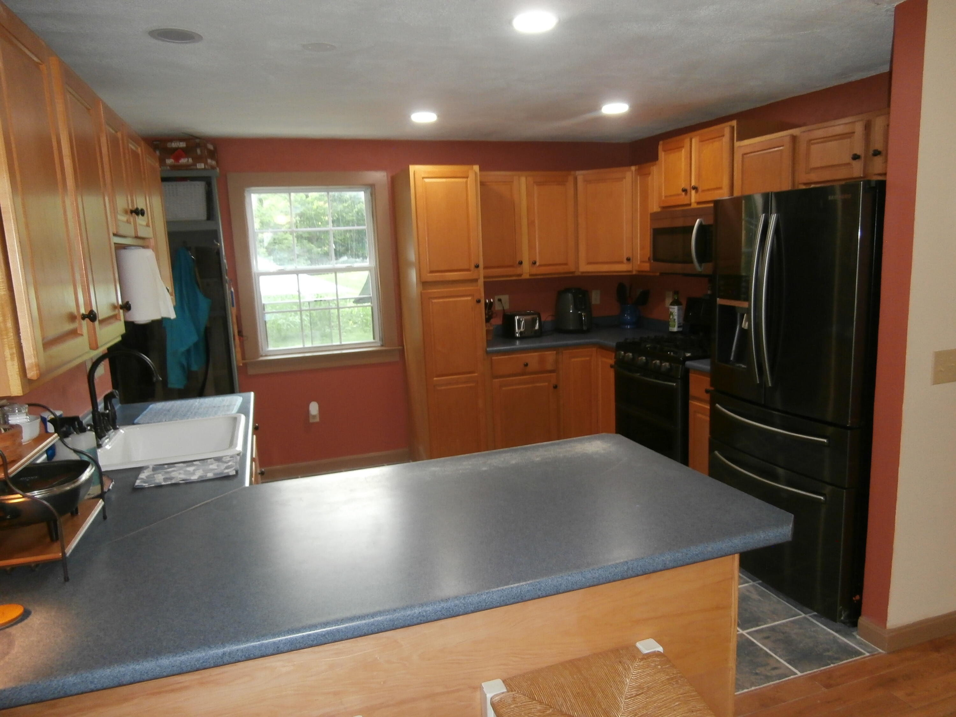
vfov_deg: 56.8
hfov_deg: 71.6
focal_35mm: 24
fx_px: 663
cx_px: 478
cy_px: 358
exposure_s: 1/30
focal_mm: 4.2
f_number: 3
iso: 200
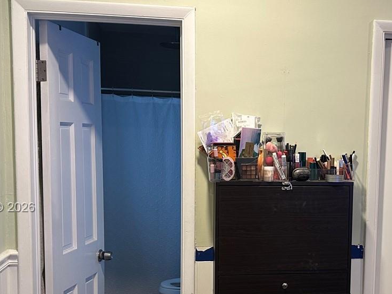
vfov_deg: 27.8
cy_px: 208
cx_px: 294
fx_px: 589
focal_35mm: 52
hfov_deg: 36.0
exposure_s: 1/60
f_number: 1.78
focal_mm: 6.86
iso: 160
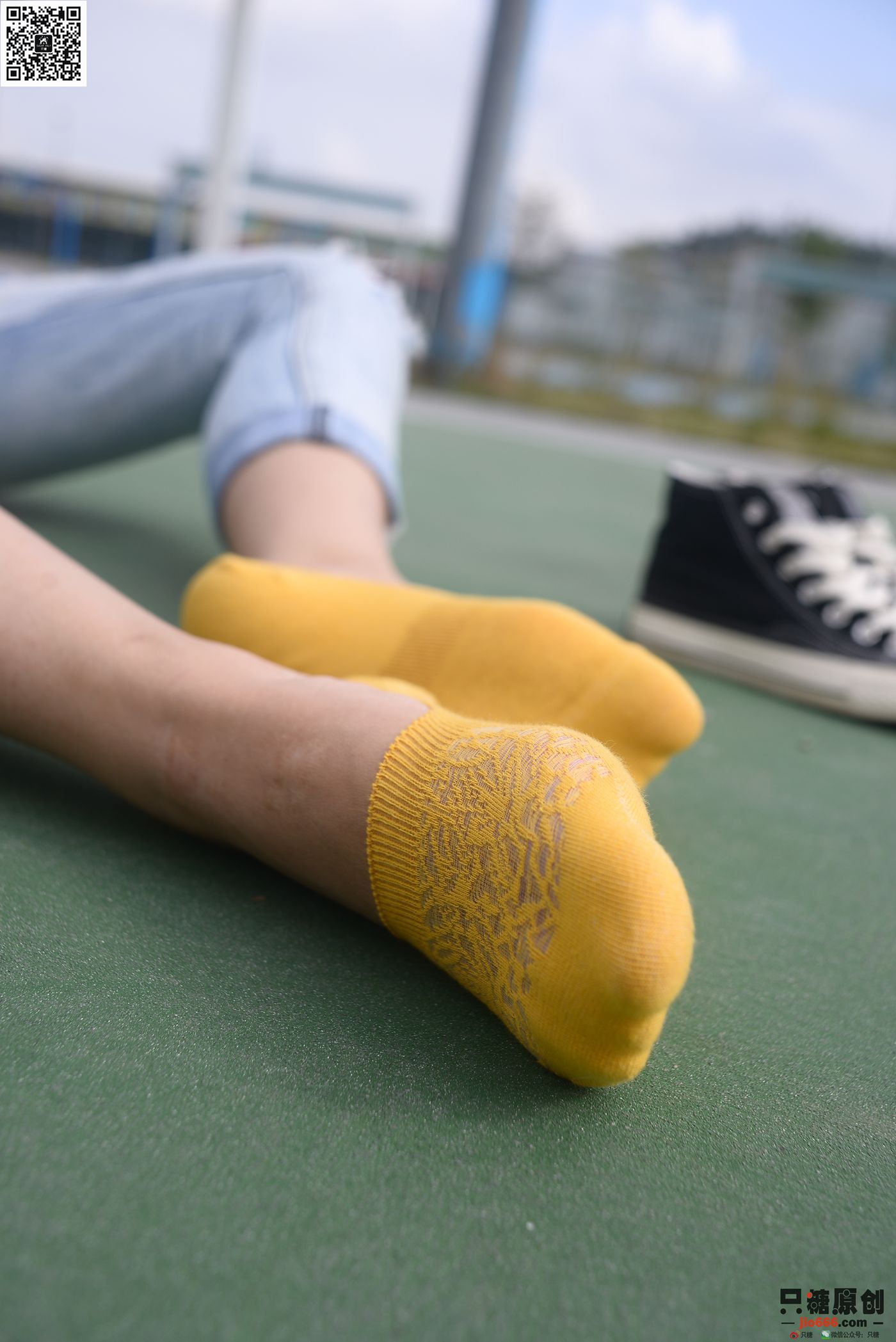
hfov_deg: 37.9
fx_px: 1305
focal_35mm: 35
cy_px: 671
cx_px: 448
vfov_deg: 54.4
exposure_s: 1/400
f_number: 6.3
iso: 100
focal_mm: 35
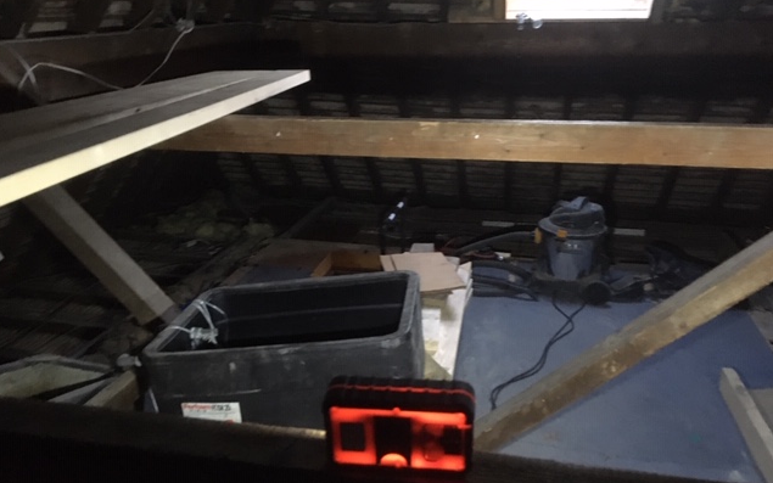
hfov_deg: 61.2
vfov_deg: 40.6
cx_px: 386
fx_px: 653
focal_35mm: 31
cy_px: 257
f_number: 2.2
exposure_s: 1/17
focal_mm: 4.15
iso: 320
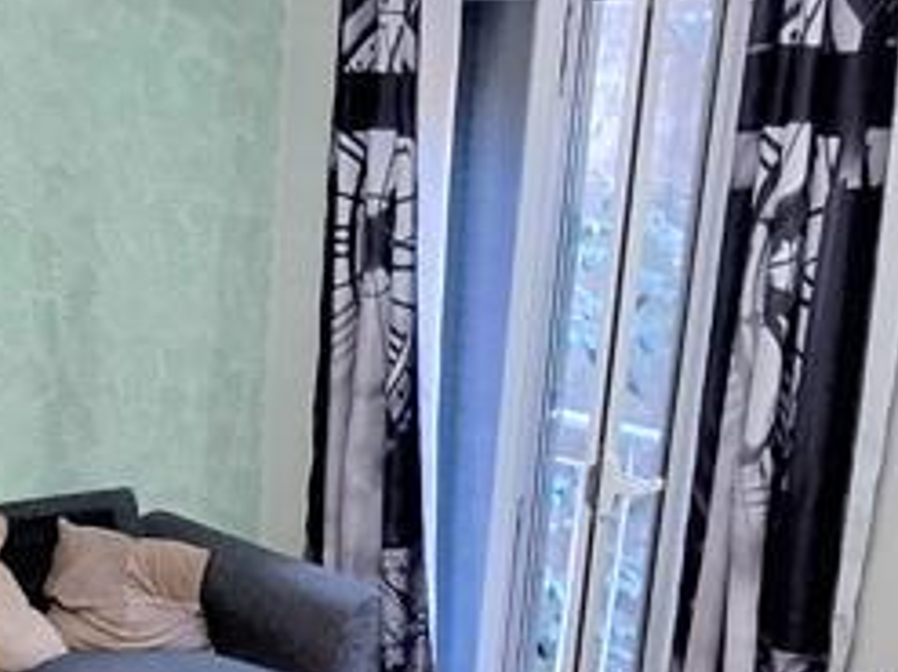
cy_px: 581
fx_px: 1400
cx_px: 294
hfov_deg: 35.2
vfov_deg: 26.3
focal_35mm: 54
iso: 500
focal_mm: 1.74
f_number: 2.2
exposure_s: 1/20
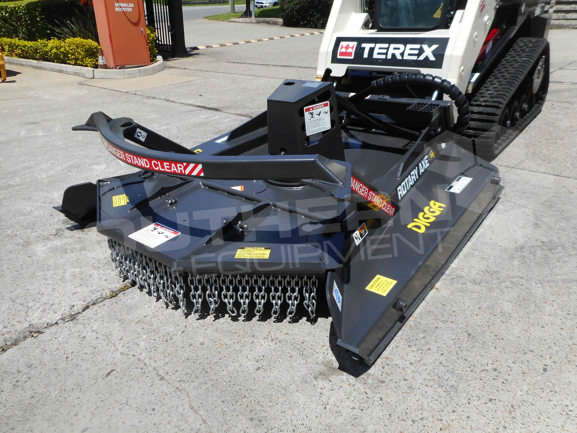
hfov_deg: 69.4
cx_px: 288
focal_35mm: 25
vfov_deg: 54.9
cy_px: 216
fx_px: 417
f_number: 3.7
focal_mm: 4.5
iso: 80
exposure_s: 1/800
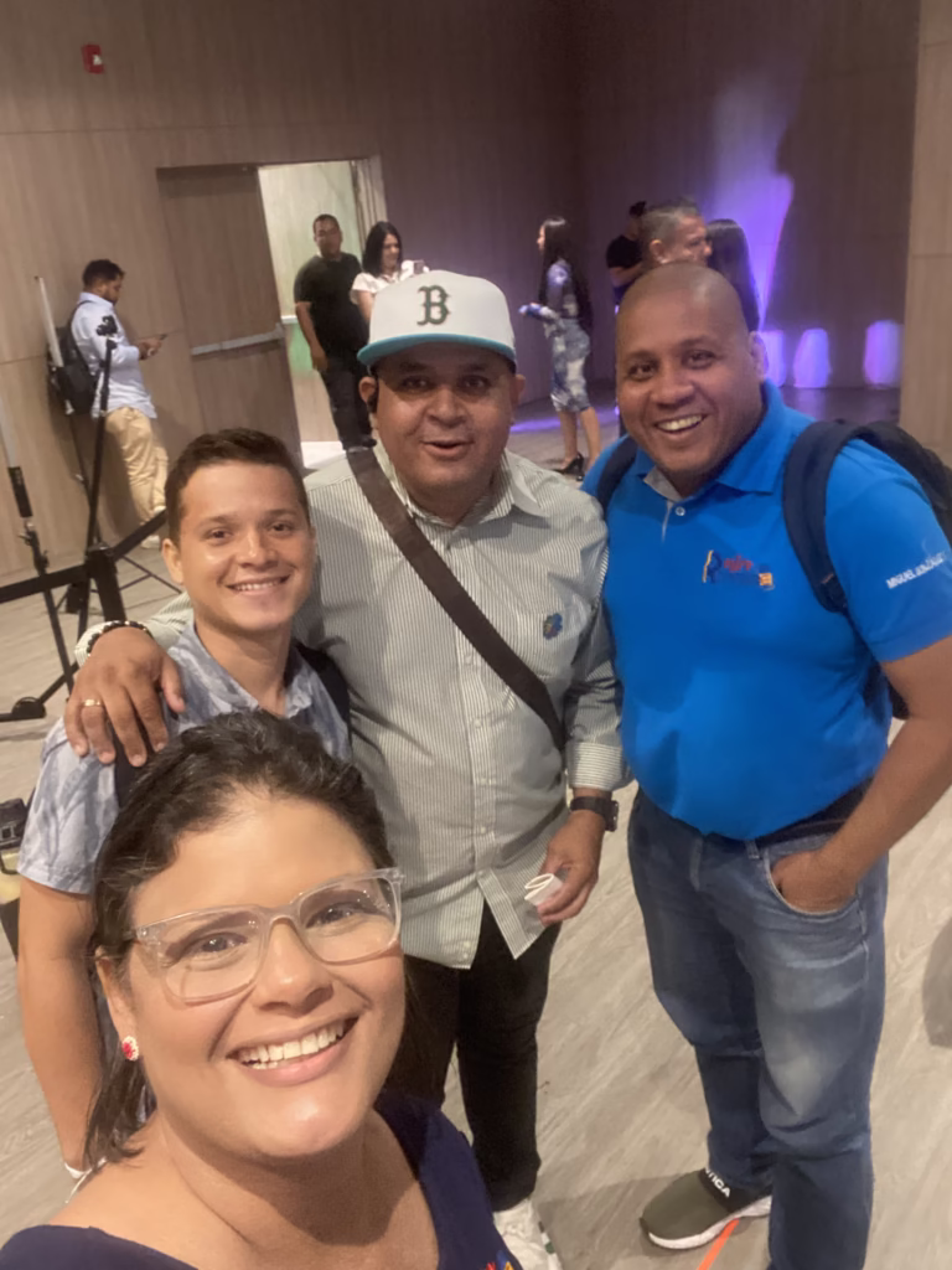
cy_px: 635
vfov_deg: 60.0
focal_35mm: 30
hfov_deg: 46.8
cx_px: 476
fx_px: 1100
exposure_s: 1/30
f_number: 2.2
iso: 500
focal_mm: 2.71
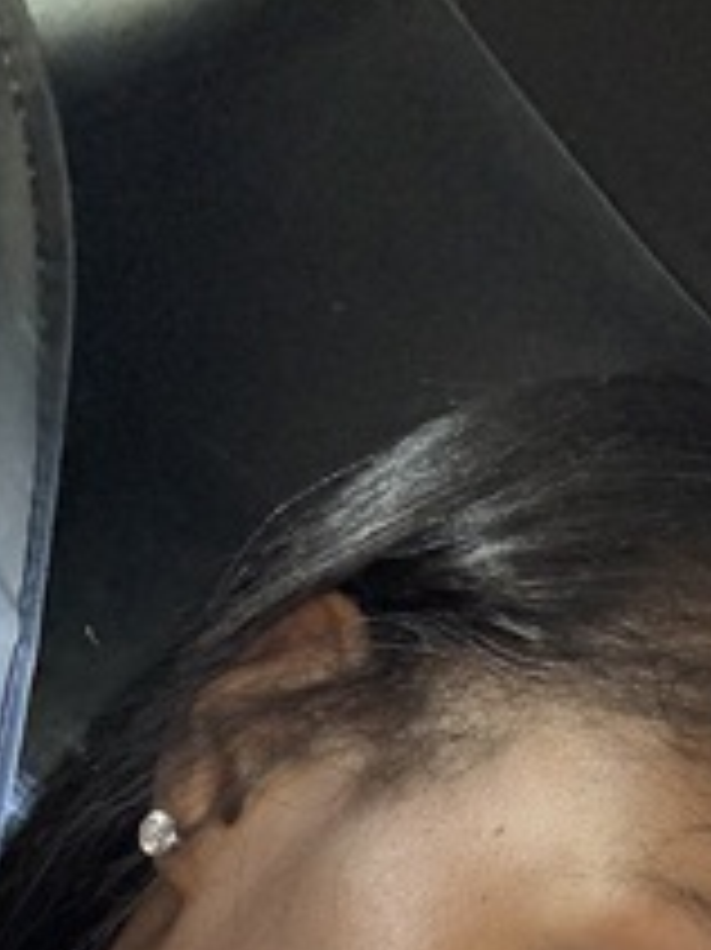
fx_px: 1946
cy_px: 1045
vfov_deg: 25.4
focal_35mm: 71
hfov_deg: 20.5
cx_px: 533
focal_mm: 2.69
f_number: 1.9
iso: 250
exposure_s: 1/60
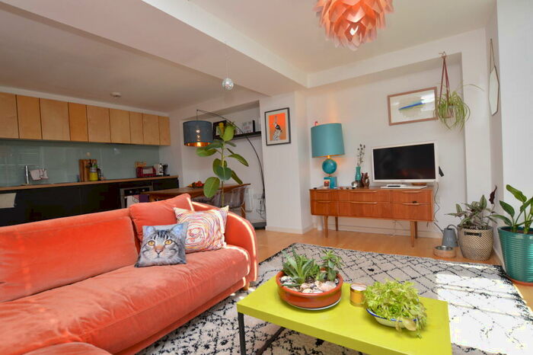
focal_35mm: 16
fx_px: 244
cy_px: 178
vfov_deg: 72.0
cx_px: 266
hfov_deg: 95.0
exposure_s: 1/125
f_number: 5.6
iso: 400
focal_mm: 11
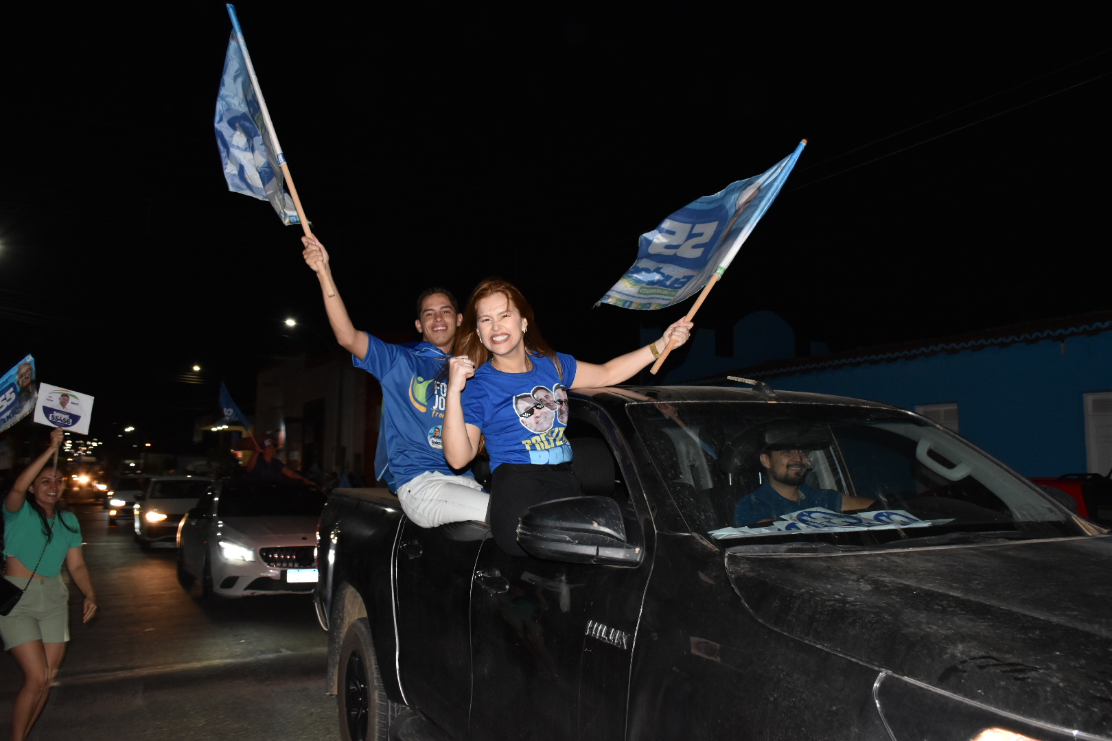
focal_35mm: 30
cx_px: 556
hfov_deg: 61.9
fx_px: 927
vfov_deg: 43.6
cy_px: 370
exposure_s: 1/100
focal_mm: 20
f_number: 5
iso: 1250
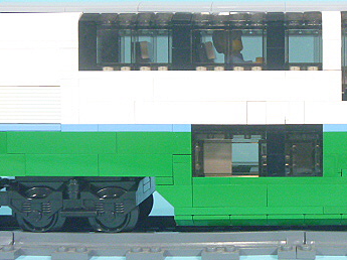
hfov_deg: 29.1
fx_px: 651
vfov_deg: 22.5
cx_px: 281
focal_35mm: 65
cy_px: 129
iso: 400
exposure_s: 1/15
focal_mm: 6.3
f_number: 3.5
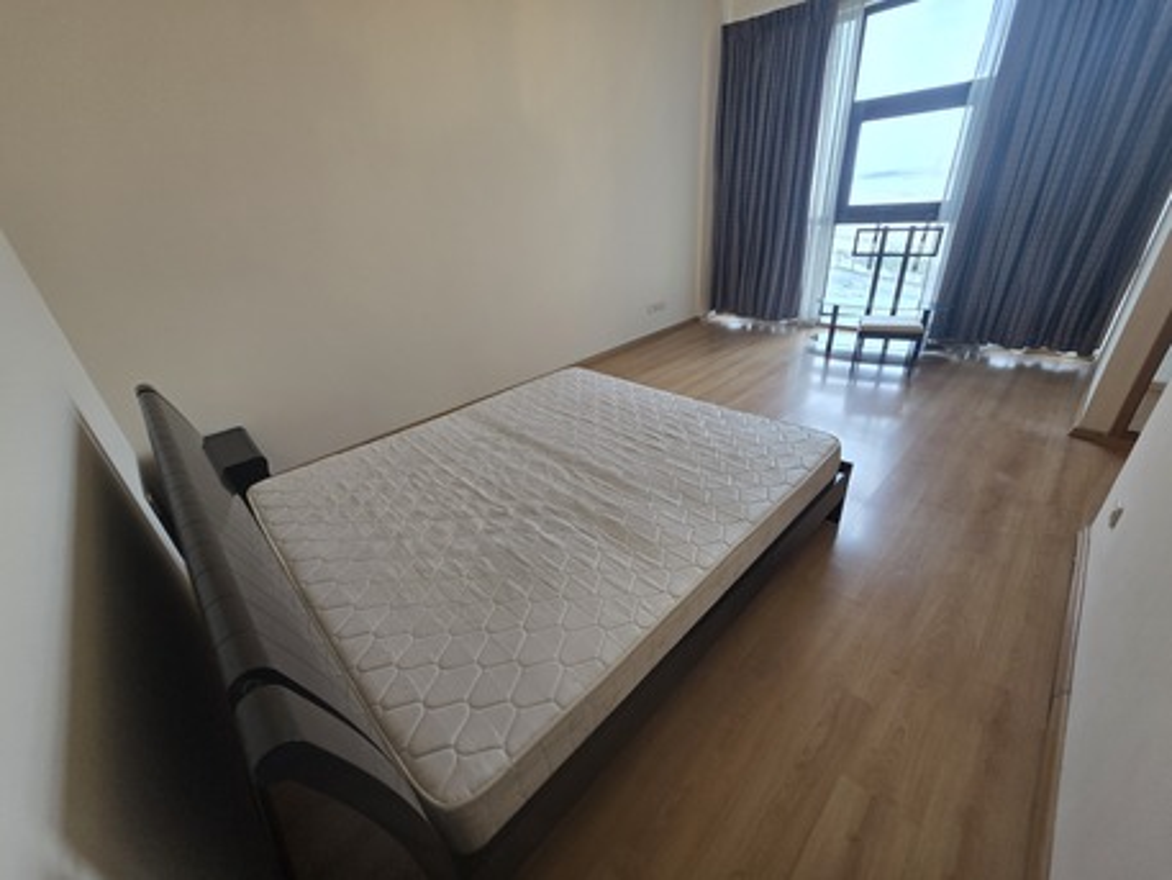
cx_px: 586
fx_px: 440
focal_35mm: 13
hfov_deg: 106.2
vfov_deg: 89.9
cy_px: 440
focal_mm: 2.2
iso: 80
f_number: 1.9
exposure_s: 1/100
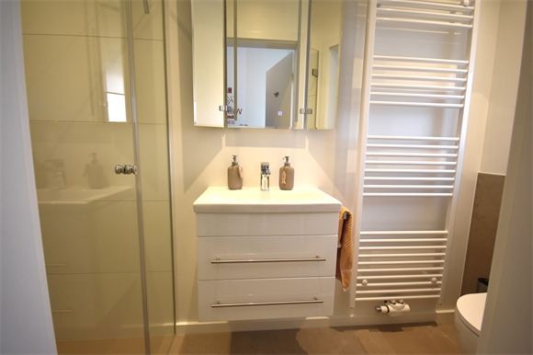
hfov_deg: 100.4
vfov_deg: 77.3
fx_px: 222
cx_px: 266
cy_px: 178
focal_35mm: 15
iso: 800
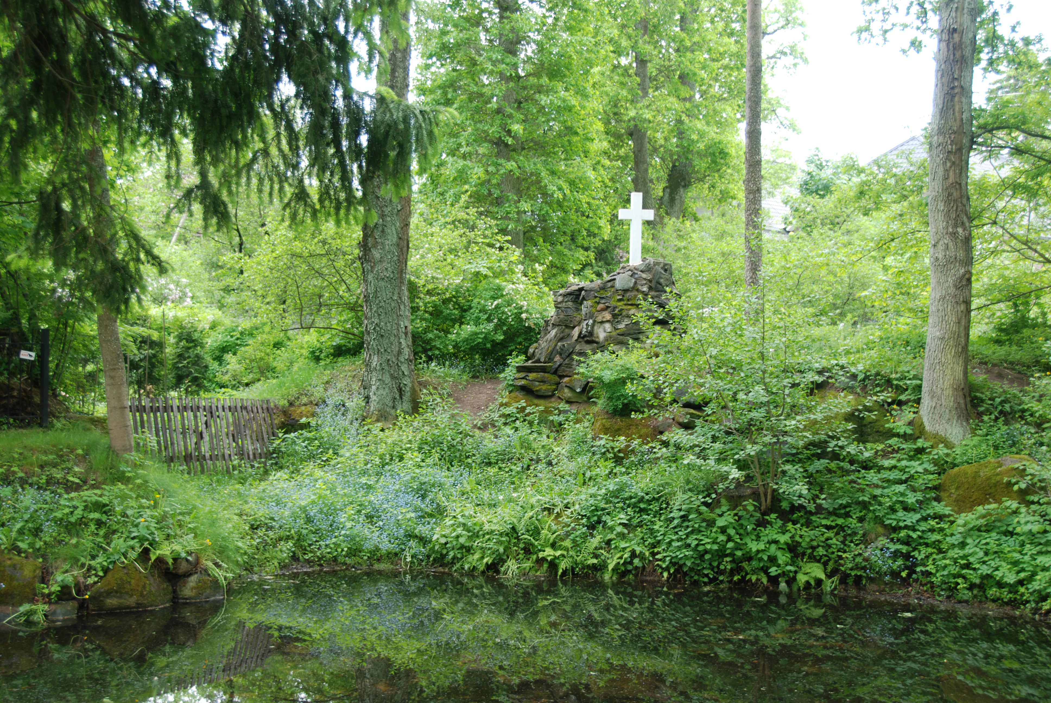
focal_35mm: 48
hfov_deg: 41.1
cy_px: 352
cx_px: 526
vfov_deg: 28.2
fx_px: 1403
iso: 100
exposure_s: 1/20
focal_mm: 32
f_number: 4.2
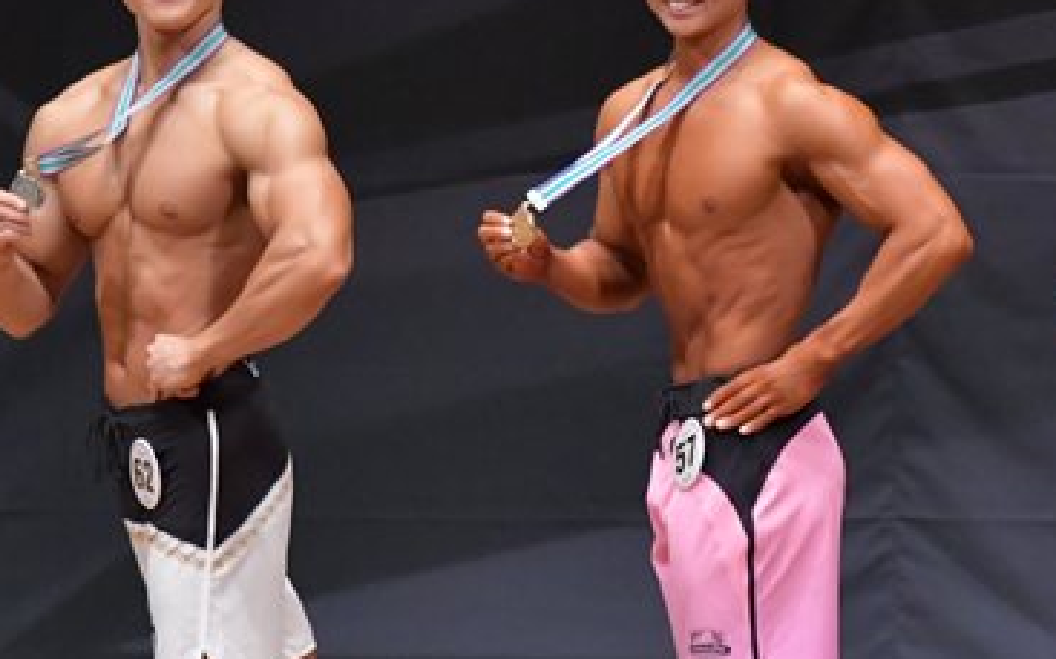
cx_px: 787
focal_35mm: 581
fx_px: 16713
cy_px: 452
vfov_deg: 2.3
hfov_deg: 3.6
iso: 6400
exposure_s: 1/400
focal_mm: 180
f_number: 5.6
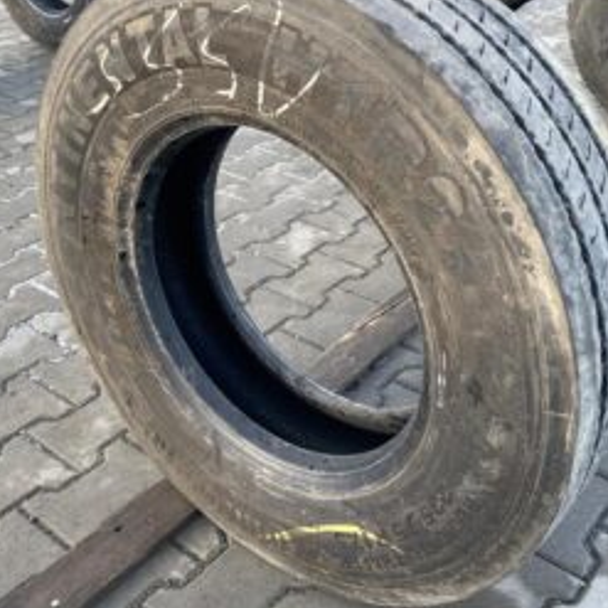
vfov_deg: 41.8
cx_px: 322
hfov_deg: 41.8
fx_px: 795
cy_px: 260
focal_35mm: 40
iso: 40
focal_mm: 4.25
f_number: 1.8
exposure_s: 1/122
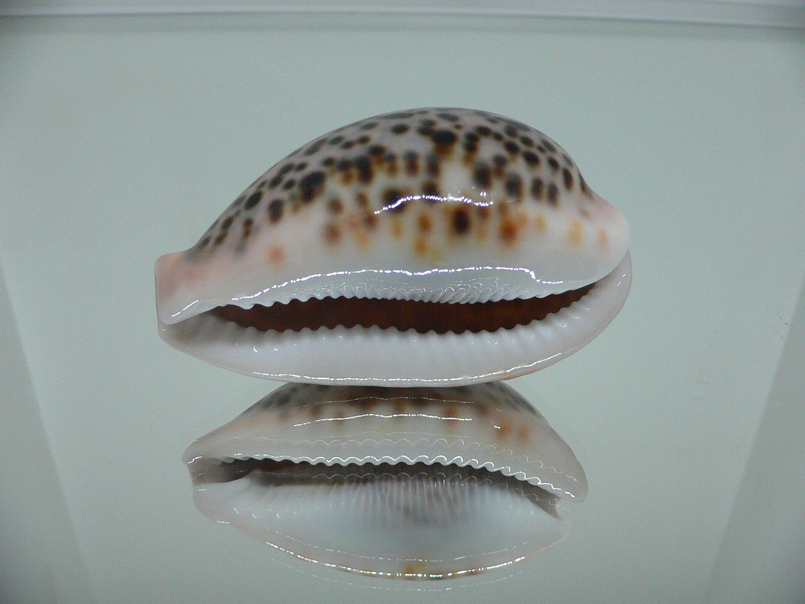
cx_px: 402
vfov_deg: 40.7
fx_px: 814
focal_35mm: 35
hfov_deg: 52.6
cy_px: 302
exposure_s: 1/60
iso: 200
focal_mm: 4.6
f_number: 2.8
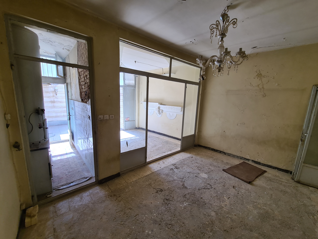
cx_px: 159
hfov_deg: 106.2
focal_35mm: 13
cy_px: 120
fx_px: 119
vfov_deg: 89.9
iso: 50
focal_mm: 2.2
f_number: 2.2
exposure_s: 1/119
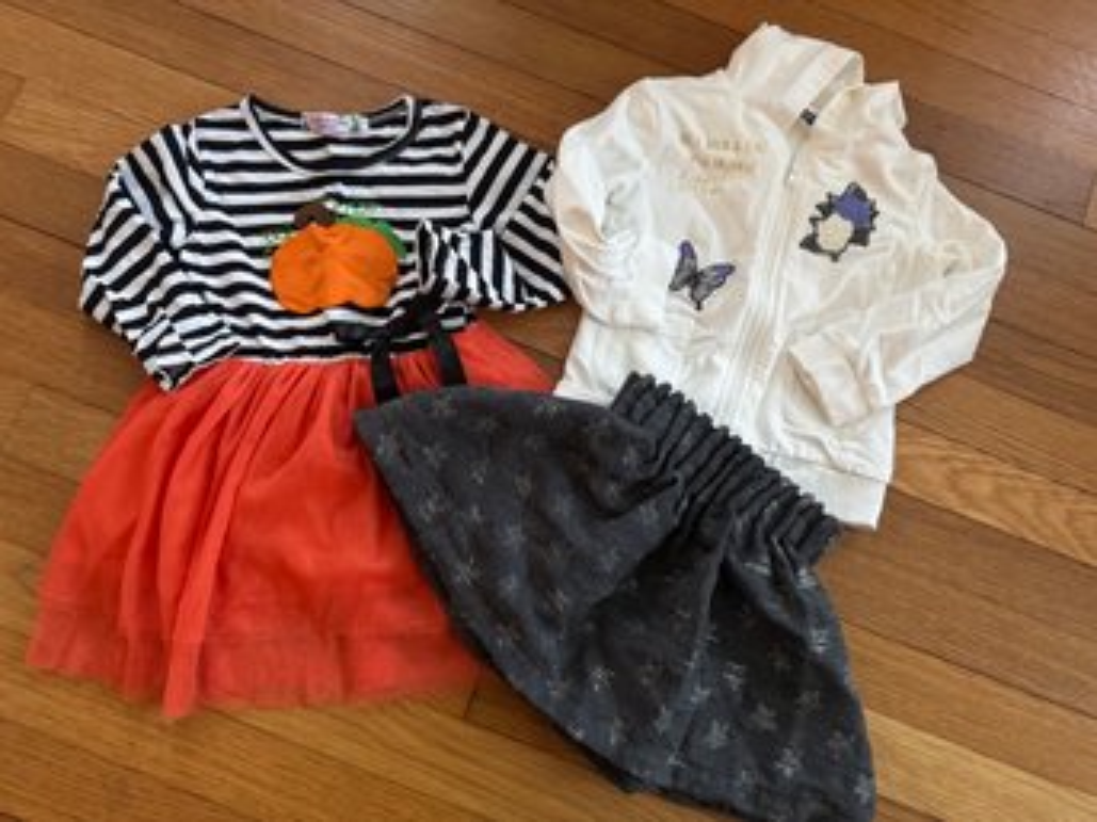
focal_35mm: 24
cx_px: 548
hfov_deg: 71.6
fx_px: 760
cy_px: 411
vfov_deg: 56.8
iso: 800
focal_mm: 6.76
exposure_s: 1/40
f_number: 1.78
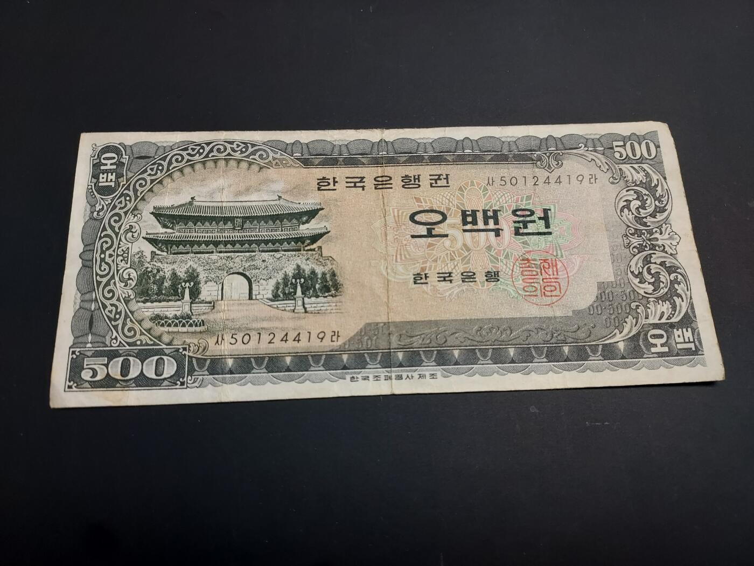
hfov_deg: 71.6
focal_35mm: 24
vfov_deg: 56.8
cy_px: 283
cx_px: 377
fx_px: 523
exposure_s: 1/60
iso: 100
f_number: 1.8
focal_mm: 4.6
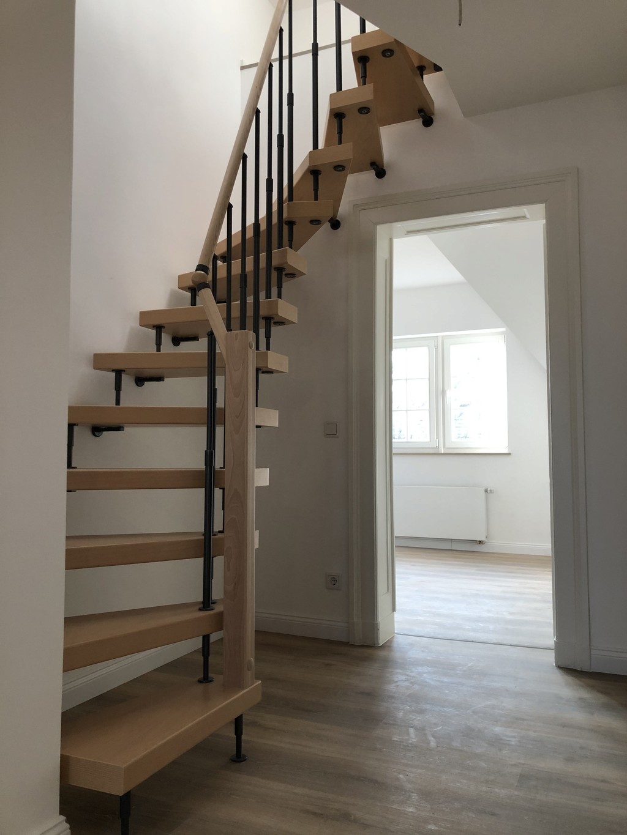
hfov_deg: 49.8
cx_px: 314
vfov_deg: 63.4
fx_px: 676
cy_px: 418
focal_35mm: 28
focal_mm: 3.99
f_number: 1.8
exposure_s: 1/40
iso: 25
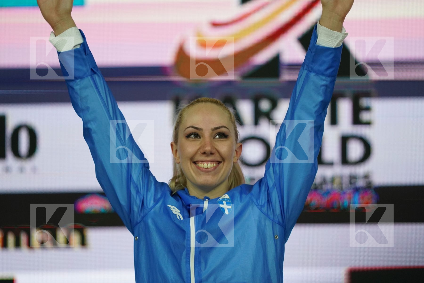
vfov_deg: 3.4
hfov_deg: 5.2
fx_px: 4711
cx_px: 212
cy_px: 142
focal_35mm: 400
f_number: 2.8
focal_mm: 400
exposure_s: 1/500
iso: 2500
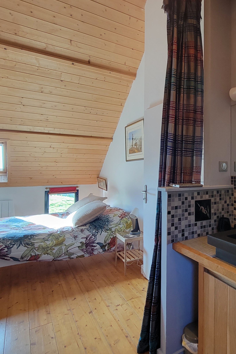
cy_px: 167
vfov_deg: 78.5
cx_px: 190
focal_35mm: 22
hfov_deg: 53.3
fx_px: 216
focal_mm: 2.2
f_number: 2.2
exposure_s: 1/50
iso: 200
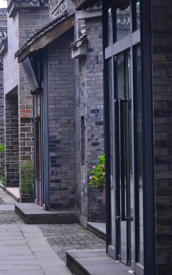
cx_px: -32
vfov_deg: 11.8
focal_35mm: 177
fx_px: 1326
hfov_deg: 7.4
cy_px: 133
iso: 100
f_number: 11
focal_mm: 70
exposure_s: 1/13
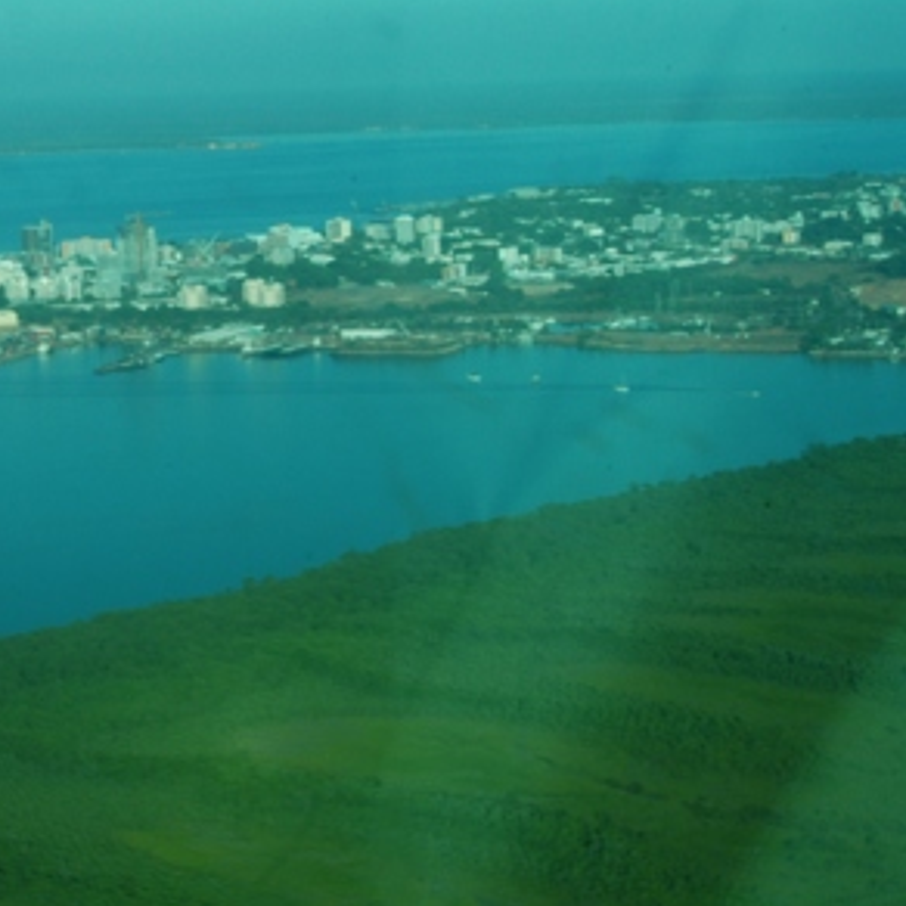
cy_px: 285
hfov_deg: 18.4
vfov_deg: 18.8
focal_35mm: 92
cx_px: 6
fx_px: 2724
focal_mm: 28
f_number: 22
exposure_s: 1/45
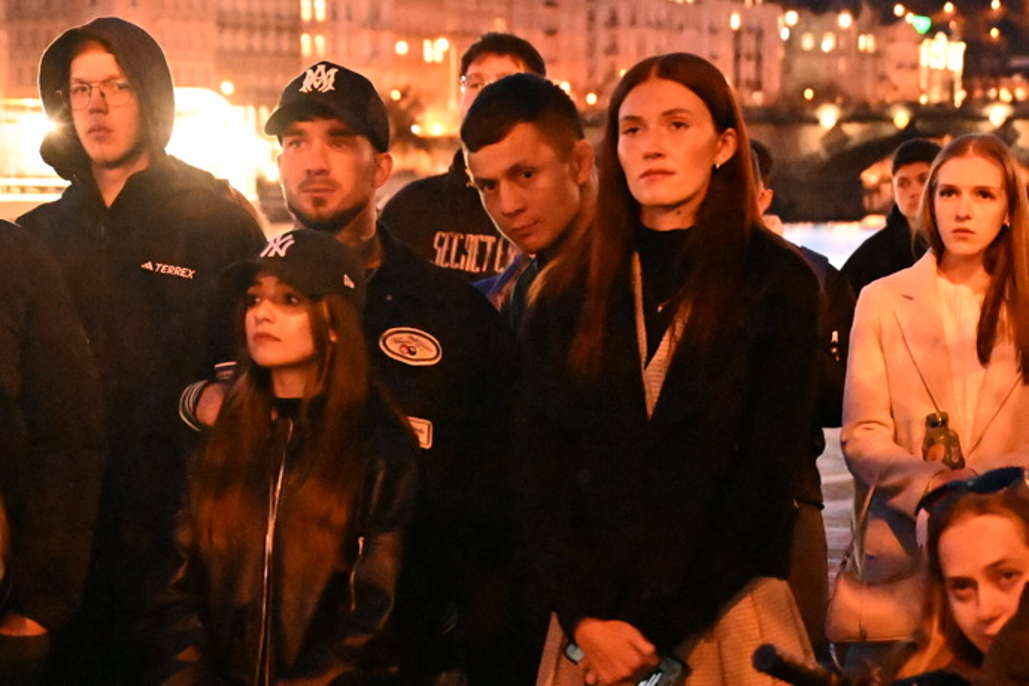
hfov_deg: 47.4
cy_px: 343
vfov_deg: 32.6
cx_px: 514
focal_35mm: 41
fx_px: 1172
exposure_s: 1/25
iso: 20000
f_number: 2.8
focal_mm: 41
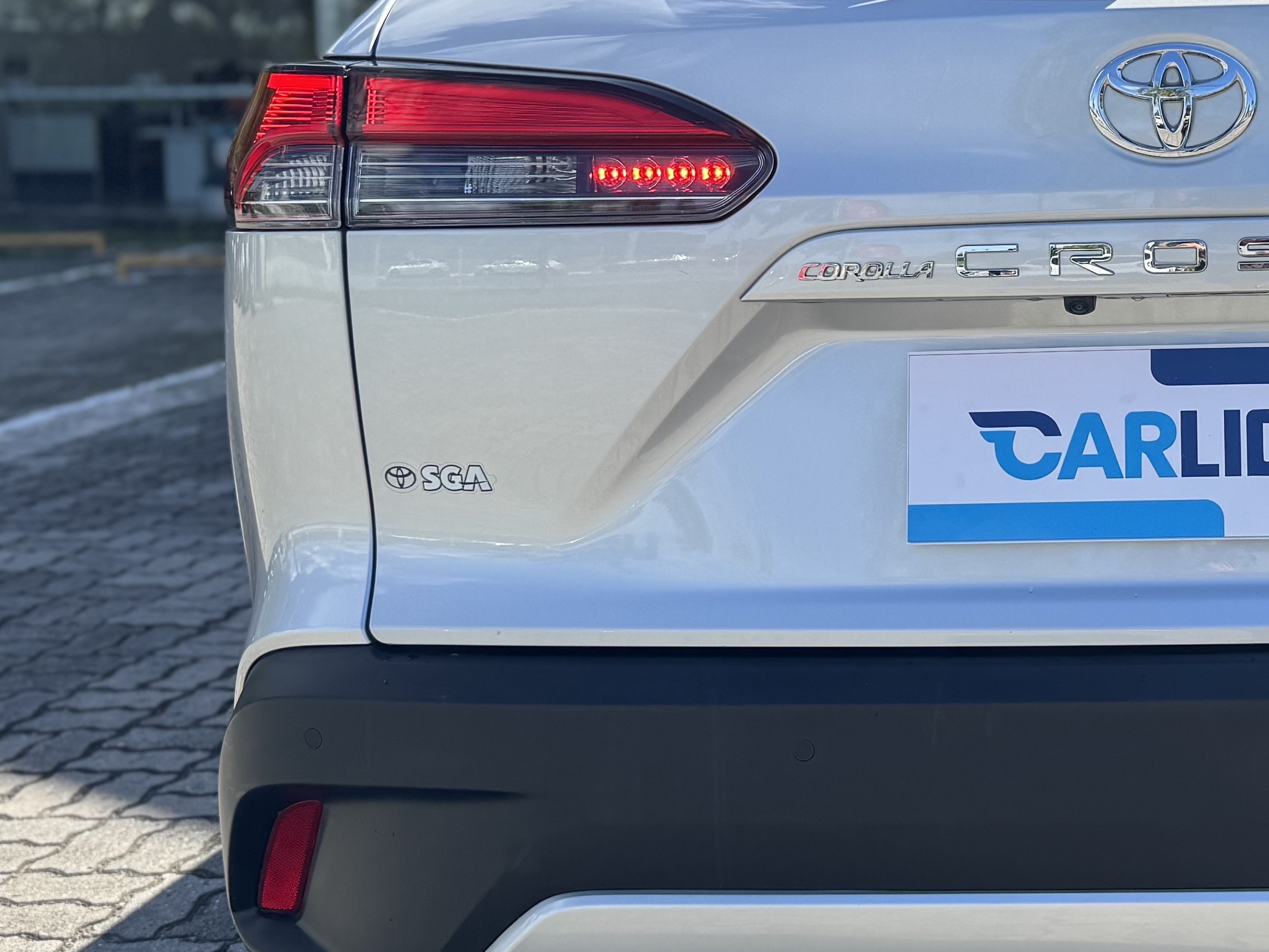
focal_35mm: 56
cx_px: 1142
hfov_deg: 32.6
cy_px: 319
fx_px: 2053
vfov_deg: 26.0
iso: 80
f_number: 1.78
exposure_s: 1/1980
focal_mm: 6.76
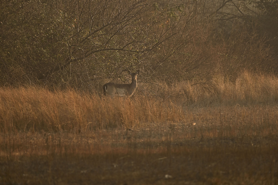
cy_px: 92
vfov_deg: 2.7
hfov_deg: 4.1
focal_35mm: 500
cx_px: 139
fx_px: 3859
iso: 1000
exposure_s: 1/1000
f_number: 5.6
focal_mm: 500
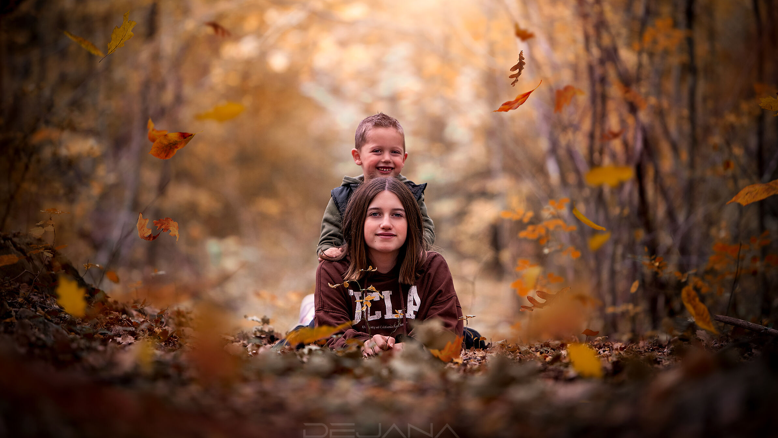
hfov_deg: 10.5
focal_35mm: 205
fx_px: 4229
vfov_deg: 5.9
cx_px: 388
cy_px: 190
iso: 400
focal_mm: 195
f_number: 2.8
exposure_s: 1/320
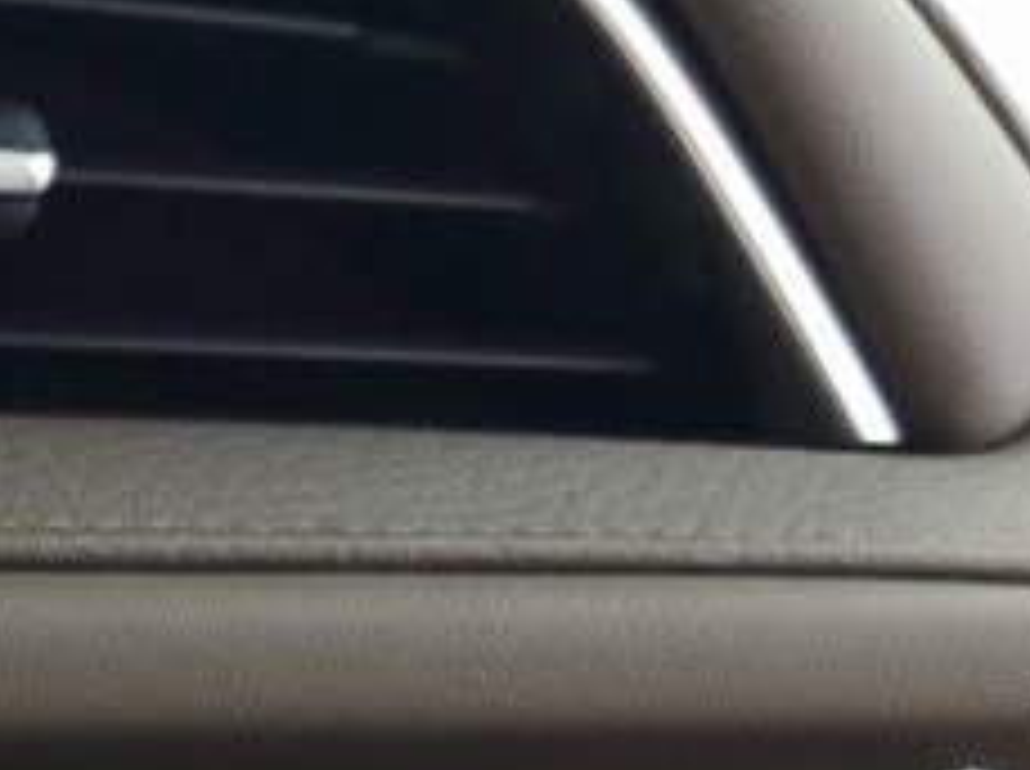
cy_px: 1680
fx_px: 3060
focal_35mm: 103
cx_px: -886
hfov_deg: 15.9
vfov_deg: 12.2
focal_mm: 6.3
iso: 320
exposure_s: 1/60
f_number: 1.7
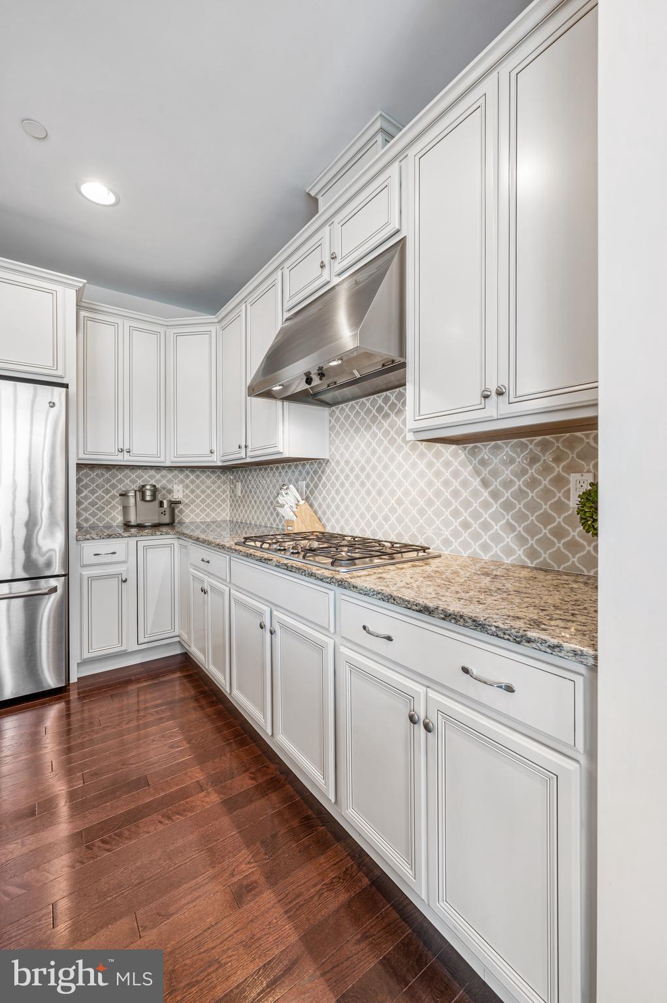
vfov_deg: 104.3
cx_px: 334
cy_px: 502
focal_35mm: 14
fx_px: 390
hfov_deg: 81.1
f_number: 9
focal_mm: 14
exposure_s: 1.3
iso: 200
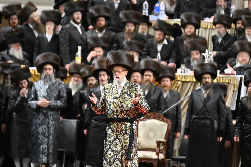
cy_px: 84
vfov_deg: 4.6
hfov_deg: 6.9
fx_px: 2091
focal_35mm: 300
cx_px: 126
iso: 1000
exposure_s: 1/200
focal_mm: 200
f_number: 2.8
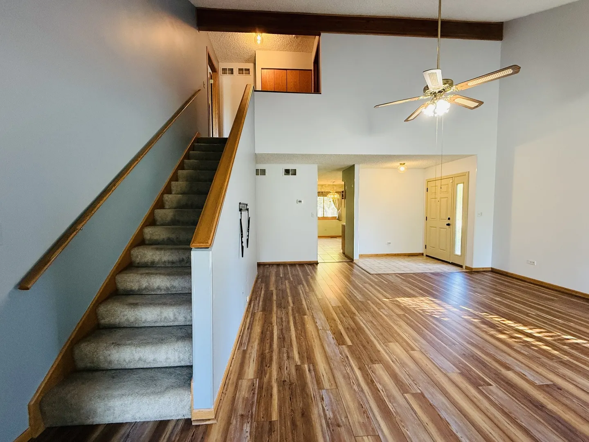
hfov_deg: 102.1
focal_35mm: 14
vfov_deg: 85.7
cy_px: 221
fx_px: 238
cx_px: 294
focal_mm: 2.22
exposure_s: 1/60
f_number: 2.2
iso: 320
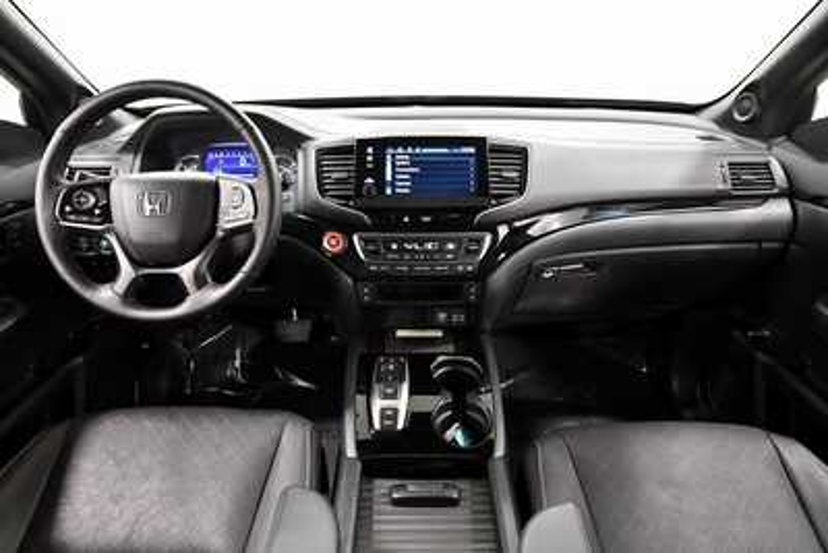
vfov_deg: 64.6
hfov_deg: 86.9
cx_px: 414
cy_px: 276
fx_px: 437
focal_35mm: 19
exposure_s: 1/60
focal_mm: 13
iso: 4000
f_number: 5
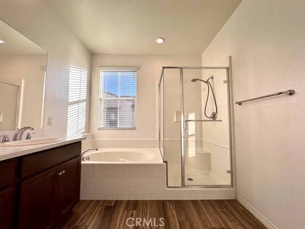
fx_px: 123
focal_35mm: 14
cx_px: 152
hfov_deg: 102.1
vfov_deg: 85.7
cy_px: 114
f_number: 2.2
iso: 40
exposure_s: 1/324
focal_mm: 2.22
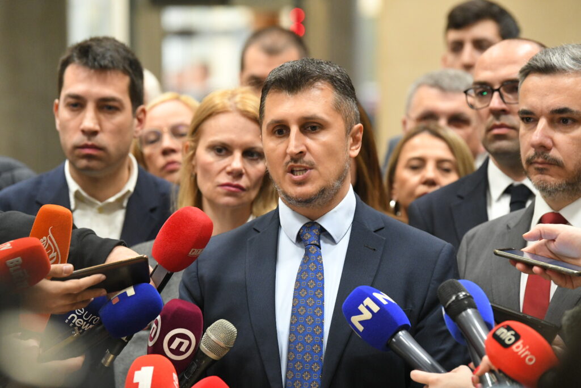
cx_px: 290
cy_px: 194
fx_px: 2744
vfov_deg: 8.1
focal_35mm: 170
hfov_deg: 12.1
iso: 6400
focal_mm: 170
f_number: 4
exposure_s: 1/250
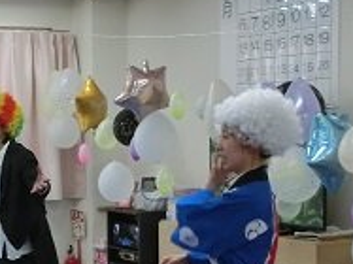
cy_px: 230
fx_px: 1070
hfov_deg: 18.3
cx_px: 9
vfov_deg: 14.0
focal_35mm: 105
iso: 400
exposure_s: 1/60
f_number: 3.9
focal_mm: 6
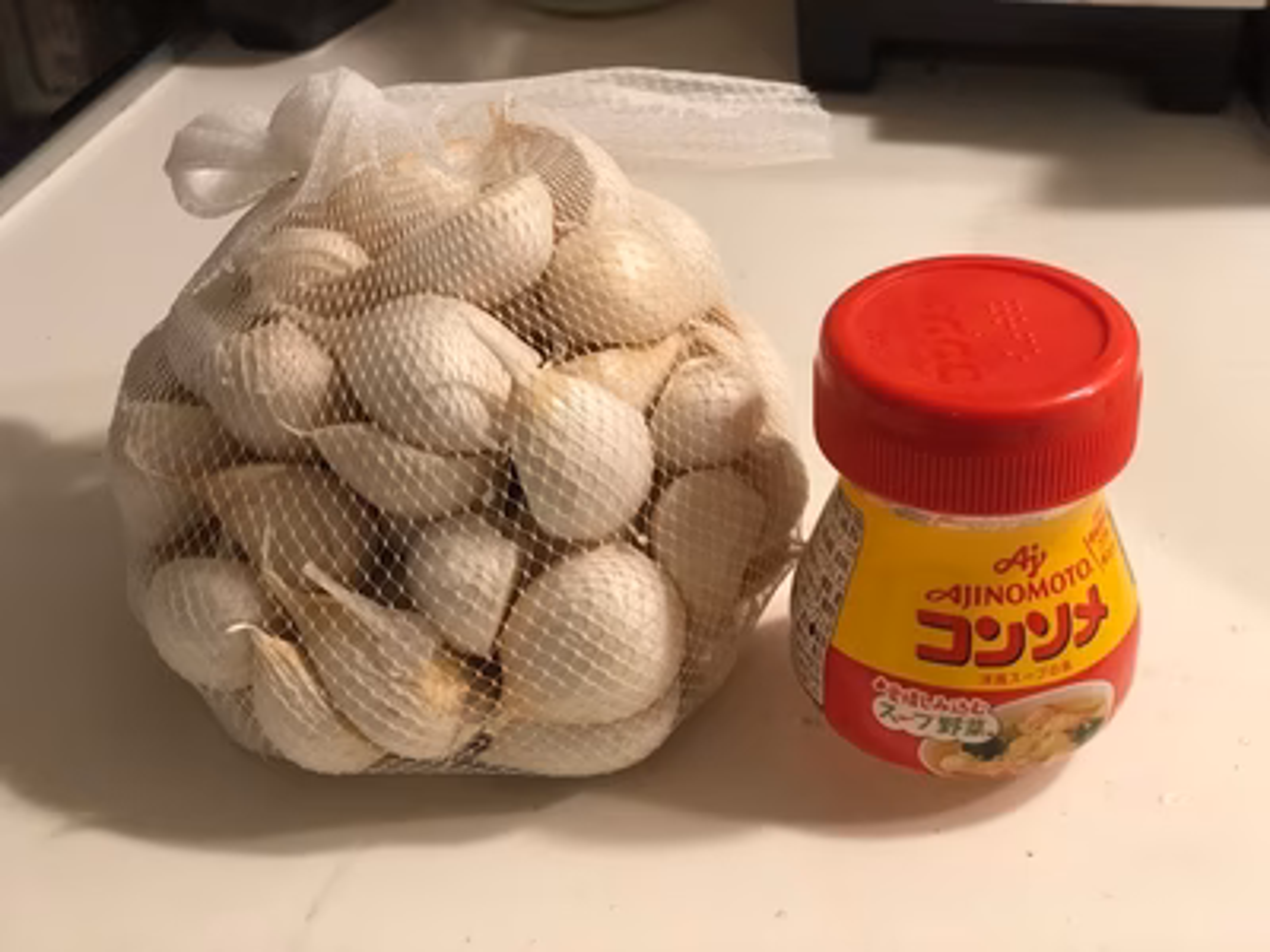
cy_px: 476
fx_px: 1908
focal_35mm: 52
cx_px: 635
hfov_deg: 36.8
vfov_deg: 28.0
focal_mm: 6
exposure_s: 1/25
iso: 160
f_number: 2.4
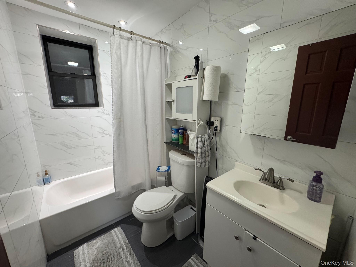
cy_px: 134
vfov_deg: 85.7
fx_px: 144
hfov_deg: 102.1
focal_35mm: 14
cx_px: 178
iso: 250
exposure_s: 1/120
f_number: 2.2
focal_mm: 2.22
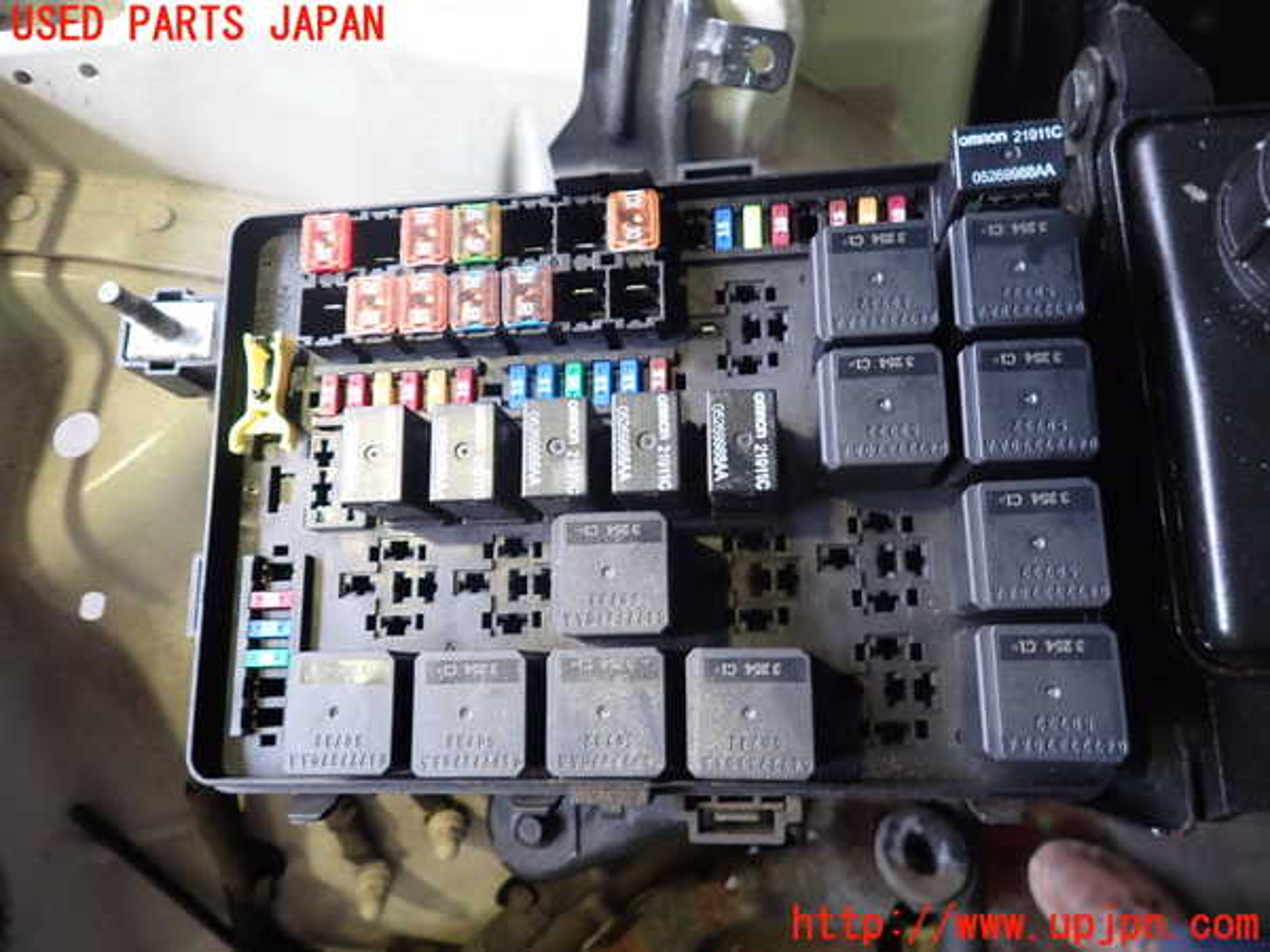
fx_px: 917
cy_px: 476
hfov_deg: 69.4
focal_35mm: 25
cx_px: 635
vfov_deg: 54.9
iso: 200
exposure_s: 1/40
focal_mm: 4.5
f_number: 2
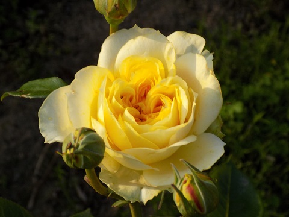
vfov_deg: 13.8
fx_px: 893
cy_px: 108
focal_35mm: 107
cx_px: 144
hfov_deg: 18.4
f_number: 4.7
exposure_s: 1/30
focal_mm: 19.1
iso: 125
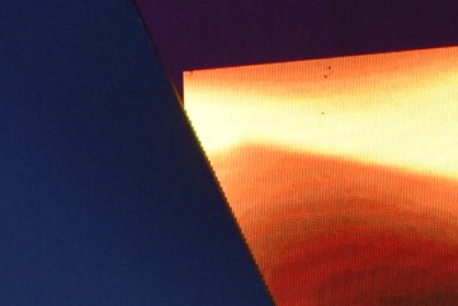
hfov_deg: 4.2
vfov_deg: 2.8
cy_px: 881
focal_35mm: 489
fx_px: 6223
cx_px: -481
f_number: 5.3
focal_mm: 46
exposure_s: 1/160
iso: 800
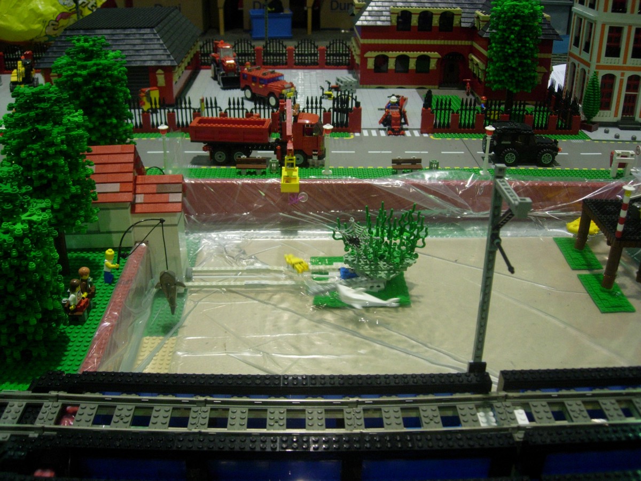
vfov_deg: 37.7
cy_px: 240
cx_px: 320
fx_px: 704
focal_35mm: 38
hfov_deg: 49.0
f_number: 2.8
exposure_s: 1/32
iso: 178
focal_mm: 7.8
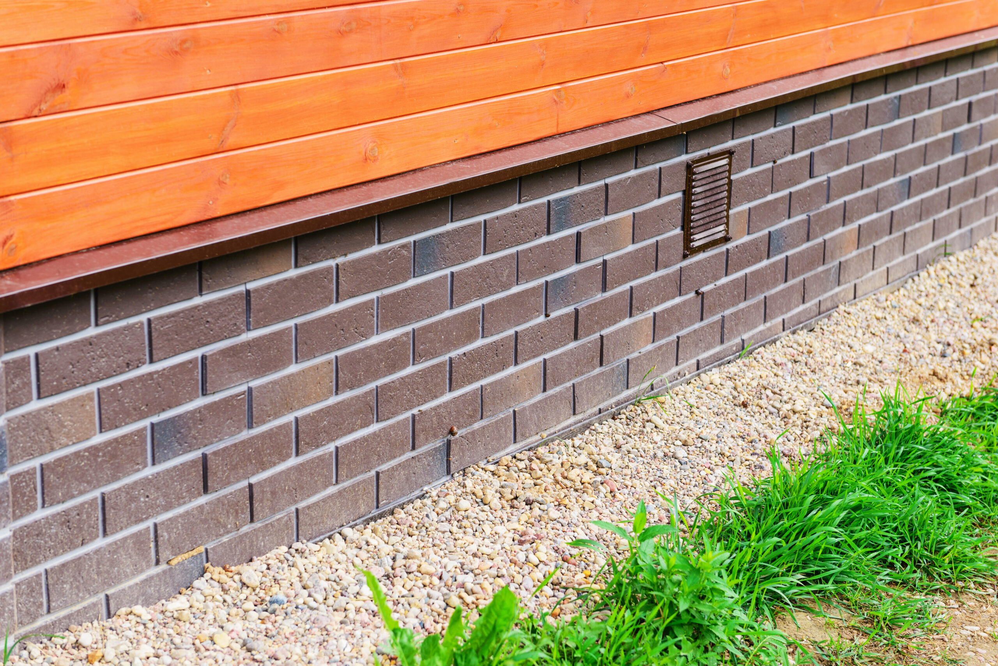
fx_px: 1941
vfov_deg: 19.5
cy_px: 333
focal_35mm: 70
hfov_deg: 28.8
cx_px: 499
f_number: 5.6
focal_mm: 70
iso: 200
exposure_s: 1/250
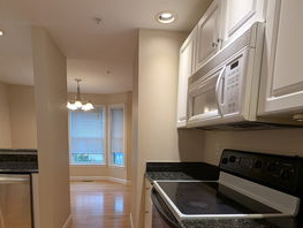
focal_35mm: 21
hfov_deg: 78.9
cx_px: 147
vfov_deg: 60.6
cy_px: 167
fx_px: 184
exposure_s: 1/60
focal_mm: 1.95
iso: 52
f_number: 2.2
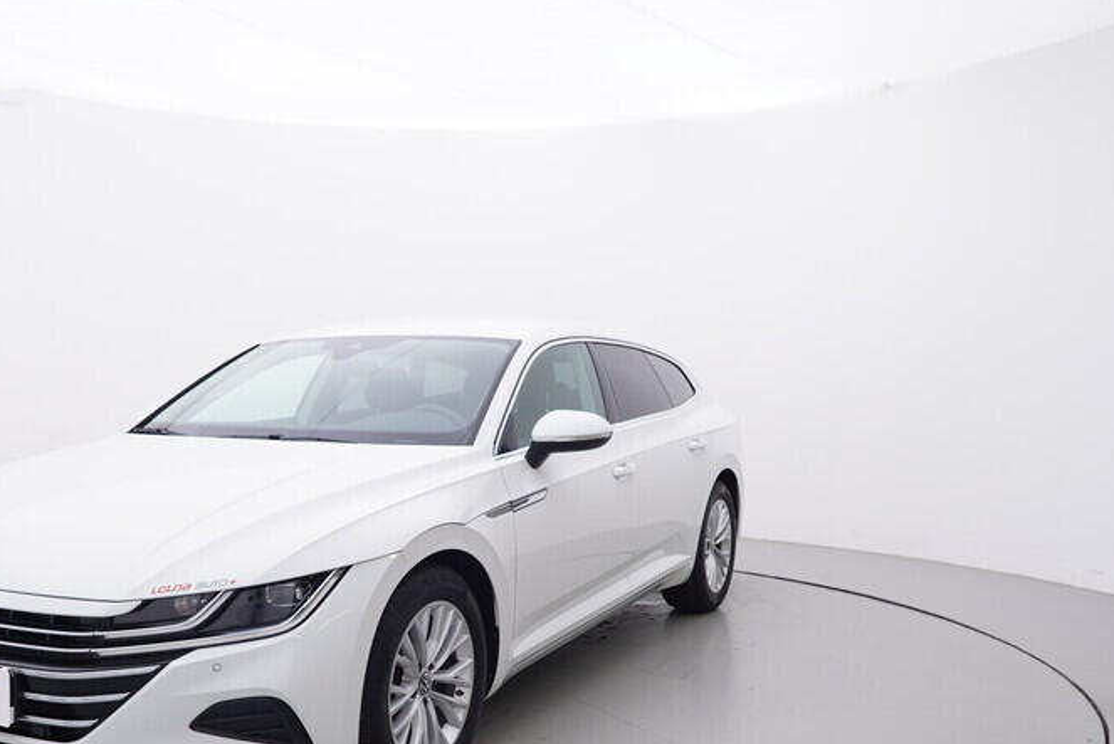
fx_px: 1077
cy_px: 539
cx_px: 412
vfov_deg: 37.4
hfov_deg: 54.0
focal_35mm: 35
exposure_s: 1/80
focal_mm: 15
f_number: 5
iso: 200
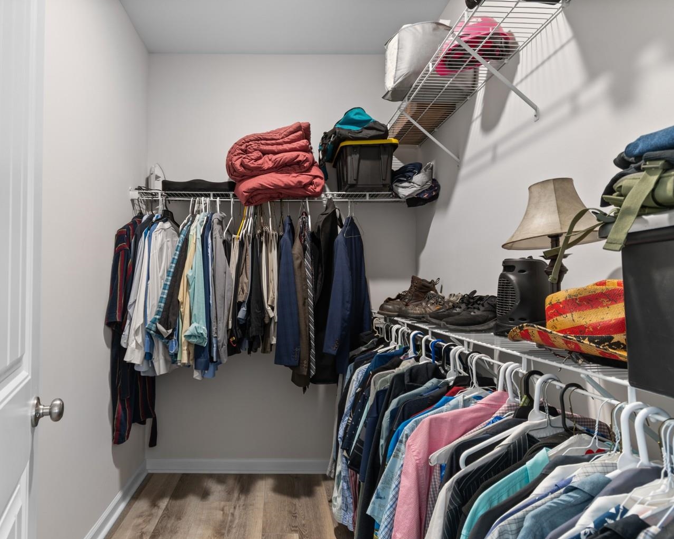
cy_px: 282
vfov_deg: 70.8
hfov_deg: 82.4
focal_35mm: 19
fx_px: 379
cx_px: 275
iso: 100
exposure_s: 1.3
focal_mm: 11
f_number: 4.8
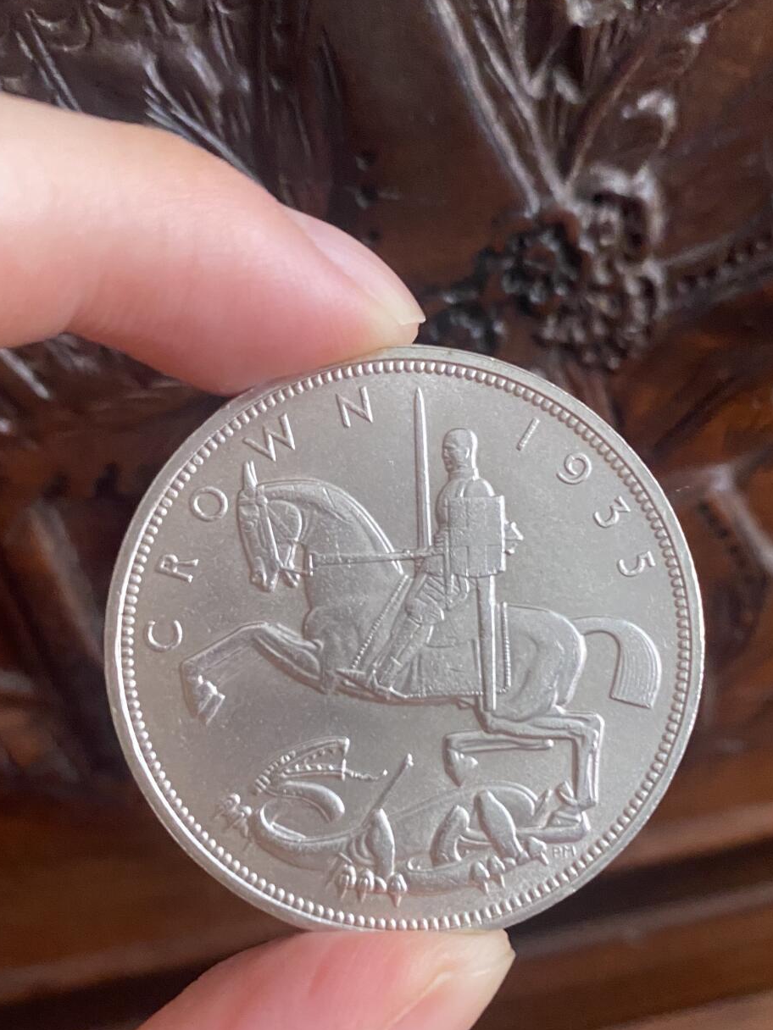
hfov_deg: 38.7
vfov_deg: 49.7
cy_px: 630
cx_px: 399
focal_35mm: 37
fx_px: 1102
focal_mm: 4.25
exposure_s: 1/50
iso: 500
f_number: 1.8
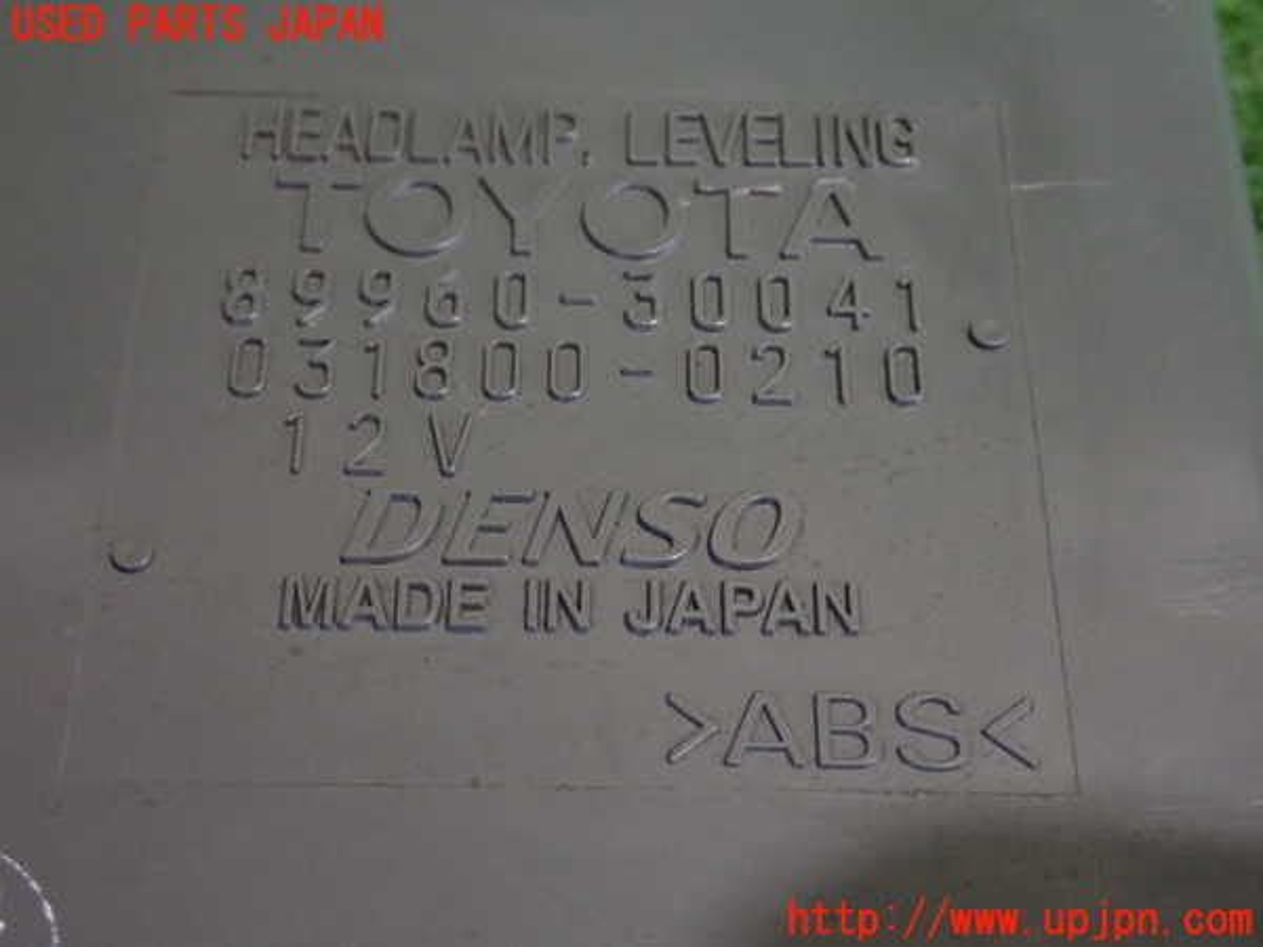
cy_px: 474
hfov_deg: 33.2
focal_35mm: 58
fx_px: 2116
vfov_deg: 25.2
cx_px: 632
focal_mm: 10.35
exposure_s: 1/15
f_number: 3.5
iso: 1000
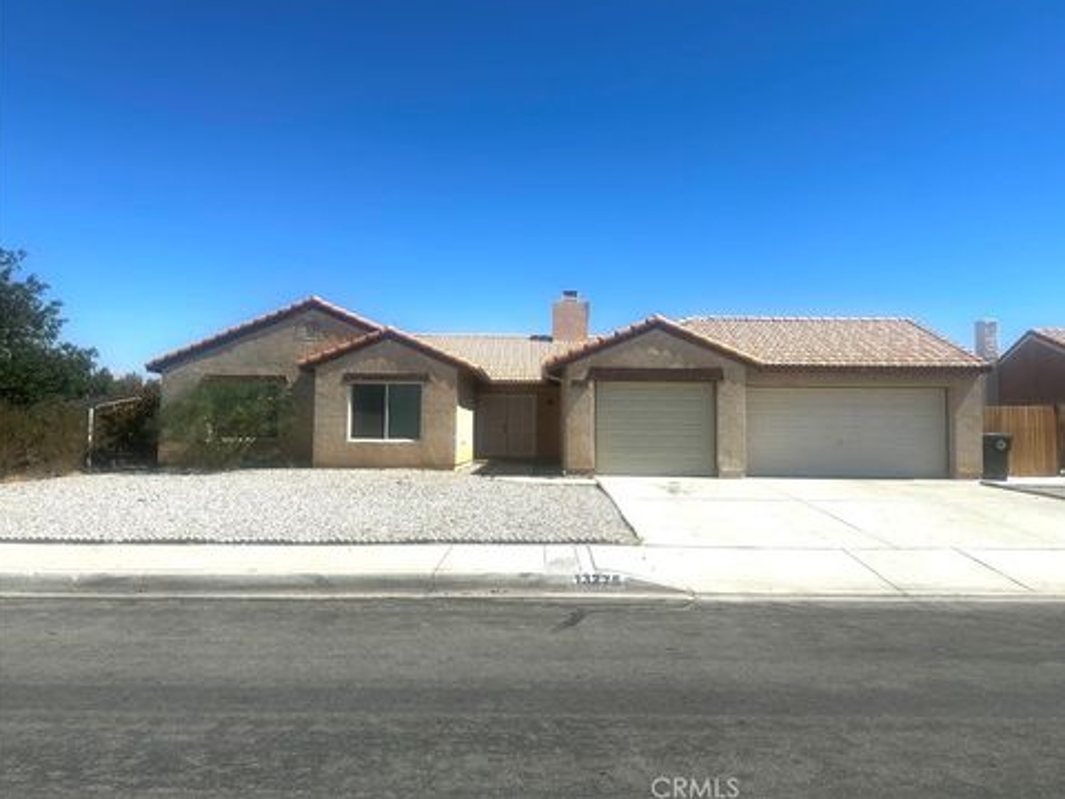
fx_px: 769
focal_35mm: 25
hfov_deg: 69.4
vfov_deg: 54.9
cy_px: 387
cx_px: 546
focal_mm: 6.86
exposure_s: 1/7576
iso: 80
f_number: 1.78
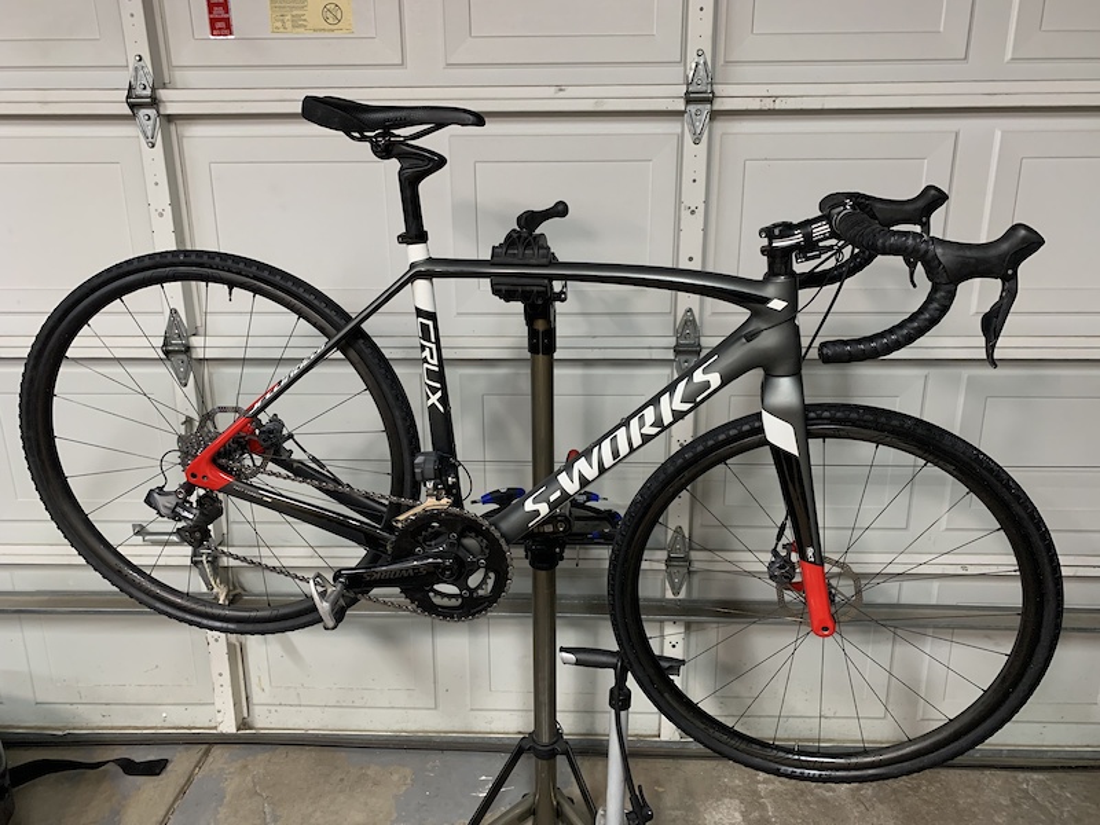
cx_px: 550
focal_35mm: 26
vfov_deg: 53.1
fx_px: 826
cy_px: 412
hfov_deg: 67.3
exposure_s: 1/60
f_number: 1.8
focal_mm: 4.25
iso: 200
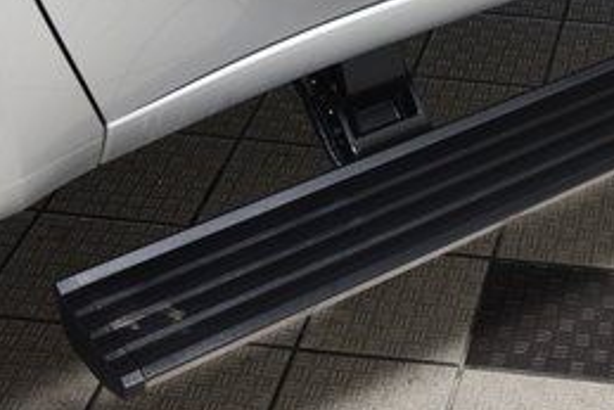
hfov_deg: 21.2
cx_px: 751
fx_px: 1519
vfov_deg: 15.0
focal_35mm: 89
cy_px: -41
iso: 1000
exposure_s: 1/15
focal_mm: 24
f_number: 6.3
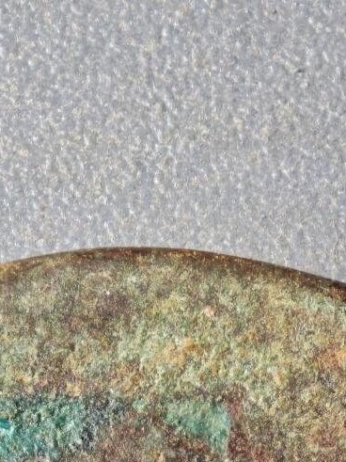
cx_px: 135
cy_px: 772
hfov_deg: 3.5
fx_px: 5720
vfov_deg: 4.6
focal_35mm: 429
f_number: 2
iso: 400
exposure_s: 1/100
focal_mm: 9
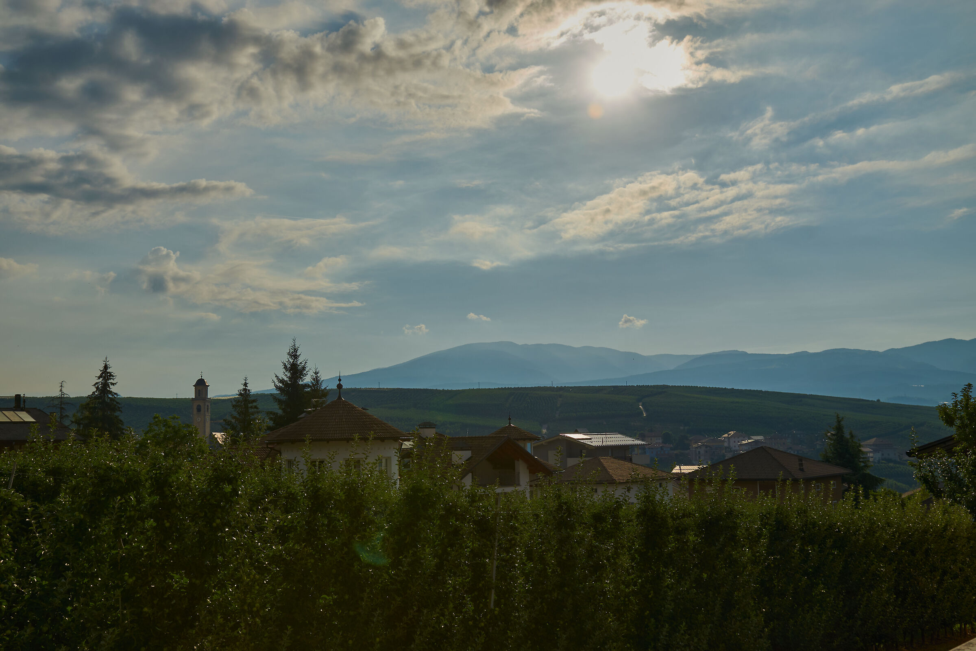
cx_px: 488
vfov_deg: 40.0
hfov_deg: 57.2
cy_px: 326
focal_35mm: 33
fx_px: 895
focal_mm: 22
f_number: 8
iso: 100
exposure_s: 1/400
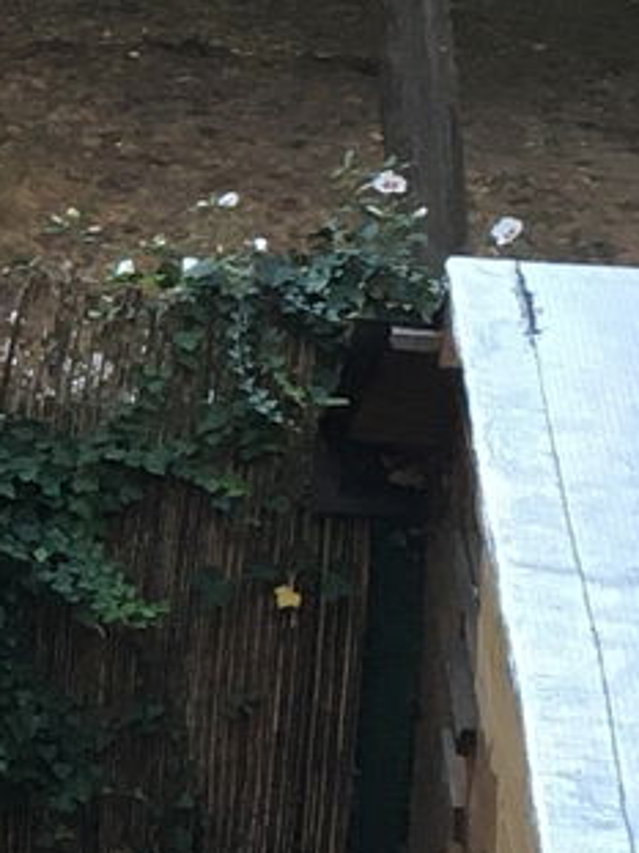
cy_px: 350
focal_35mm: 199
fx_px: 4901
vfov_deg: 9.9
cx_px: -932
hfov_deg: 7.0
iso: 40
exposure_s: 1/33
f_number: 2.2
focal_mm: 4.15
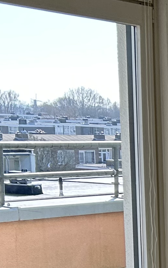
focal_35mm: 134
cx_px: 402
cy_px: 357
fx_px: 982
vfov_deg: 14.8
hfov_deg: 8.9
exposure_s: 1/880
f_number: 1.5
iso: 50
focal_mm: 5.7
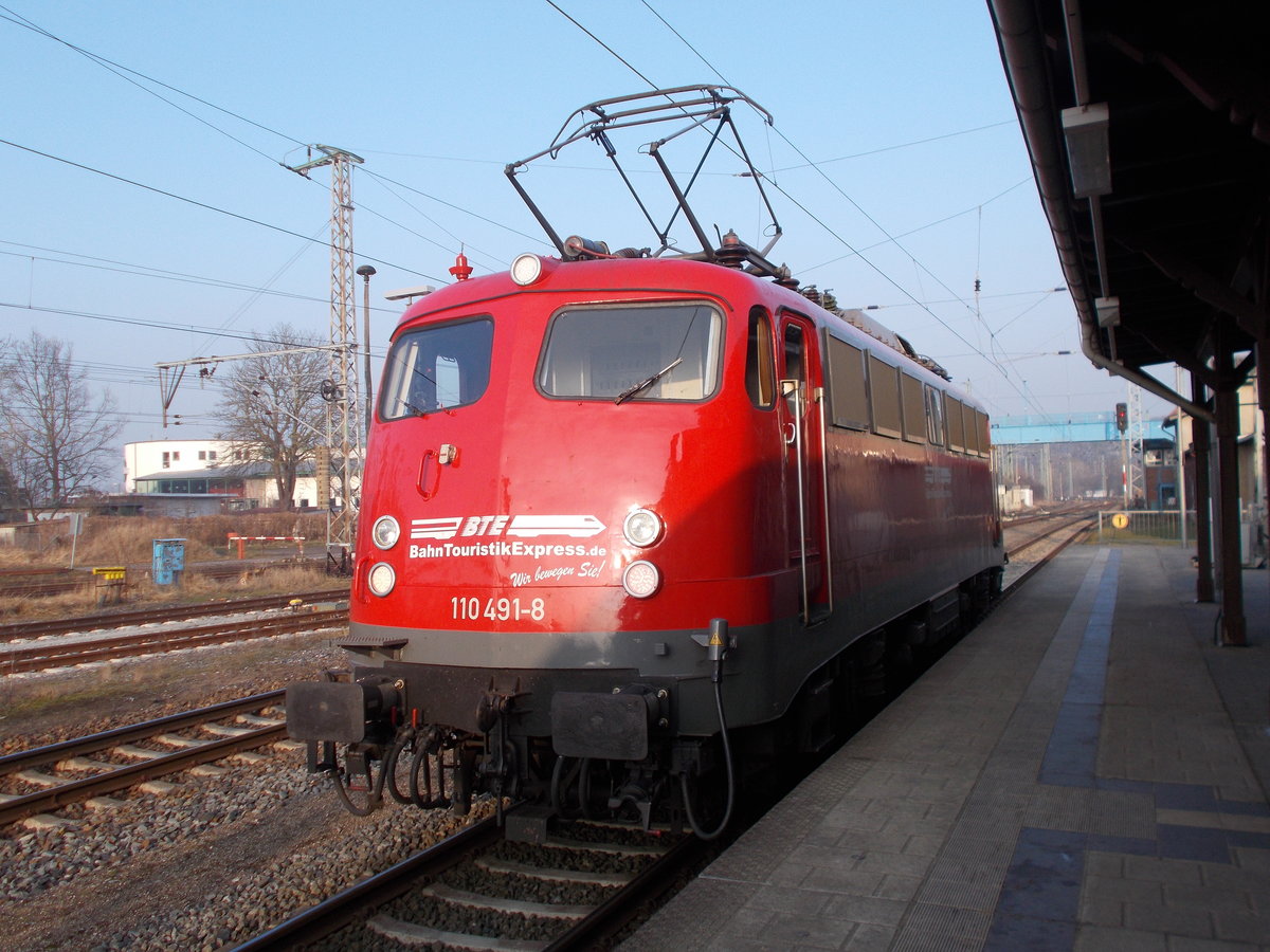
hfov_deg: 54.0
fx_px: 1247
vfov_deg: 41.8
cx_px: 635
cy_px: 476
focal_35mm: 34
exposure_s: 1/400
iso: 80
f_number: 3.6
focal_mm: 6
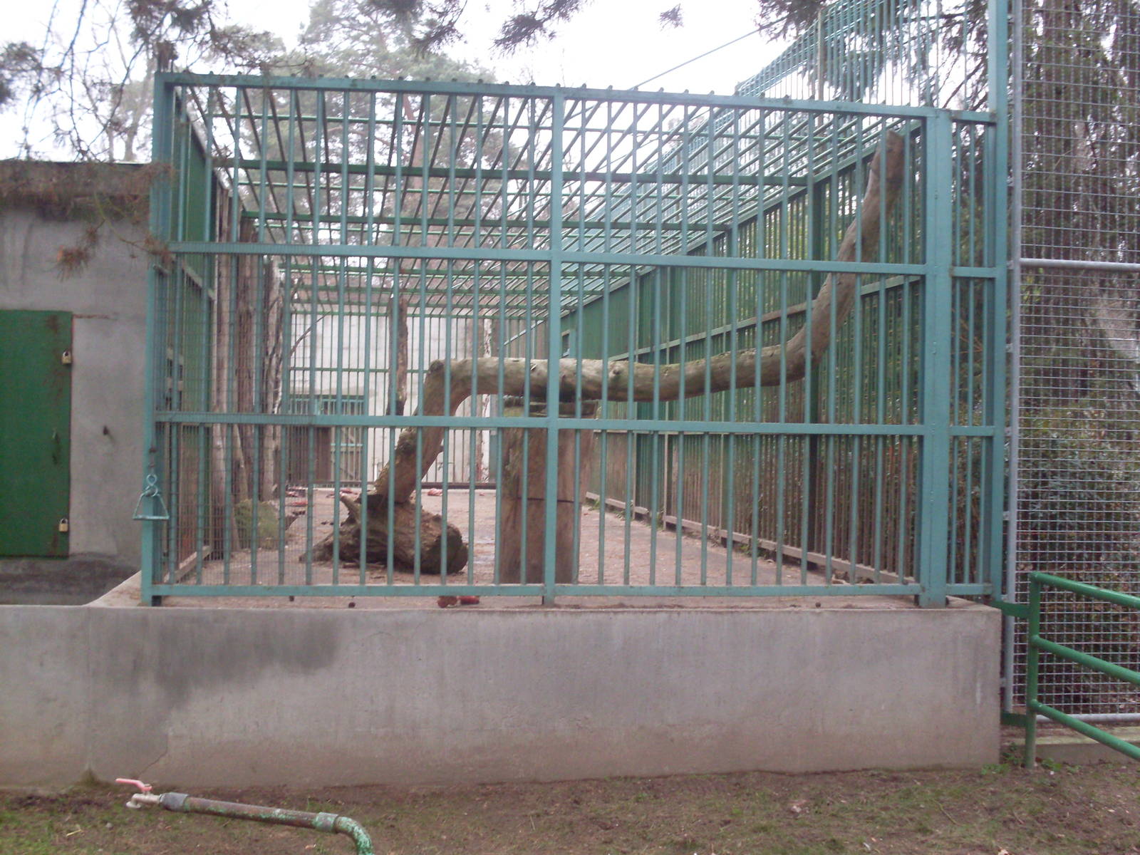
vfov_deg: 29.7
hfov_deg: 38.9
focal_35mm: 49
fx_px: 1614
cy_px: 428
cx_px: 570
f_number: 3.1
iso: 200
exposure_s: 1/45
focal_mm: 8.1
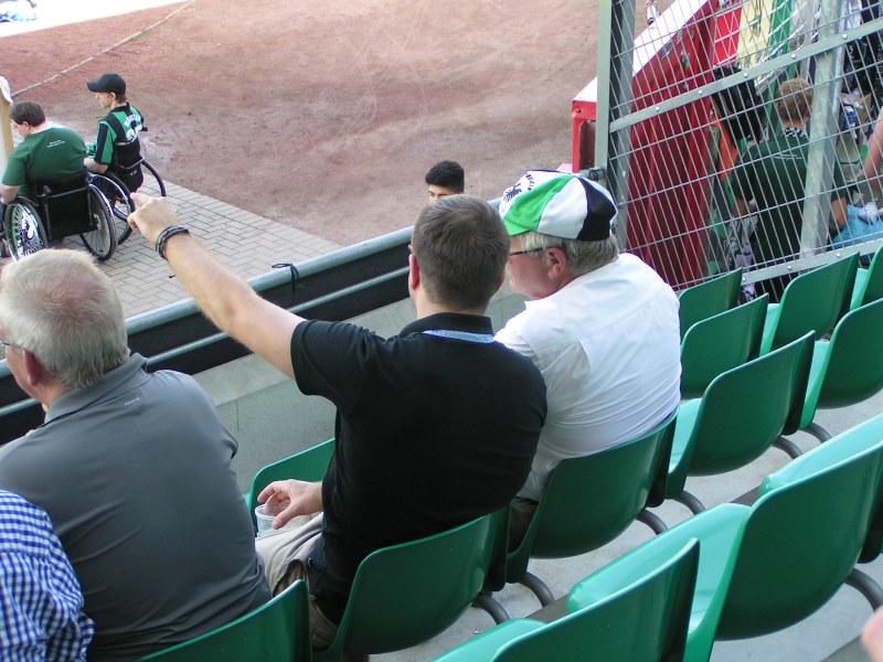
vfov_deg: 22.6
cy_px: 331
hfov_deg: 29.8
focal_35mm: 65
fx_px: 1658
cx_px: 442
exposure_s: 1/80
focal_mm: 10
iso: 50
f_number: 3.2
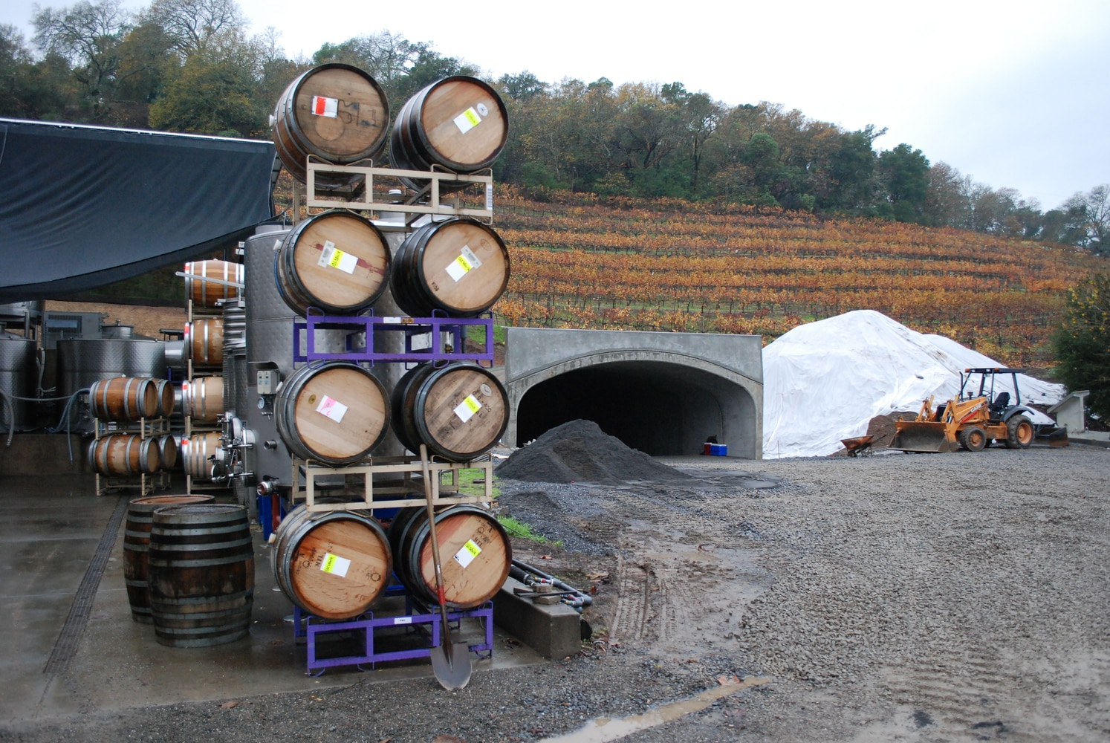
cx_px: 555
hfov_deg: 61.9
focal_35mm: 30
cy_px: 372
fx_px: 926
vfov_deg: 43.7
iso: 800
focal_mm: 20
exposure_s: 1/400
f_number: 3.8
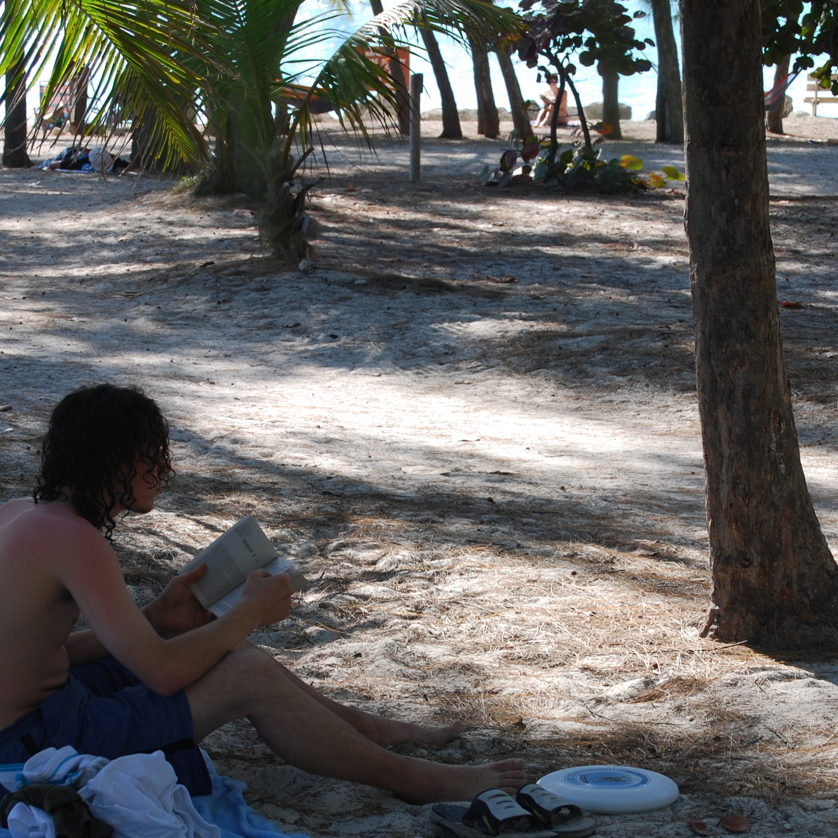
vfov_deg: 13.8
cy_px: 488
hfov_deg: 13.8
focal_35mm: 127
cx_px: 481
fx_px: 3472
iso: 100
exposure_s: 1/125
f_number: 5.6
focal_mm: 55
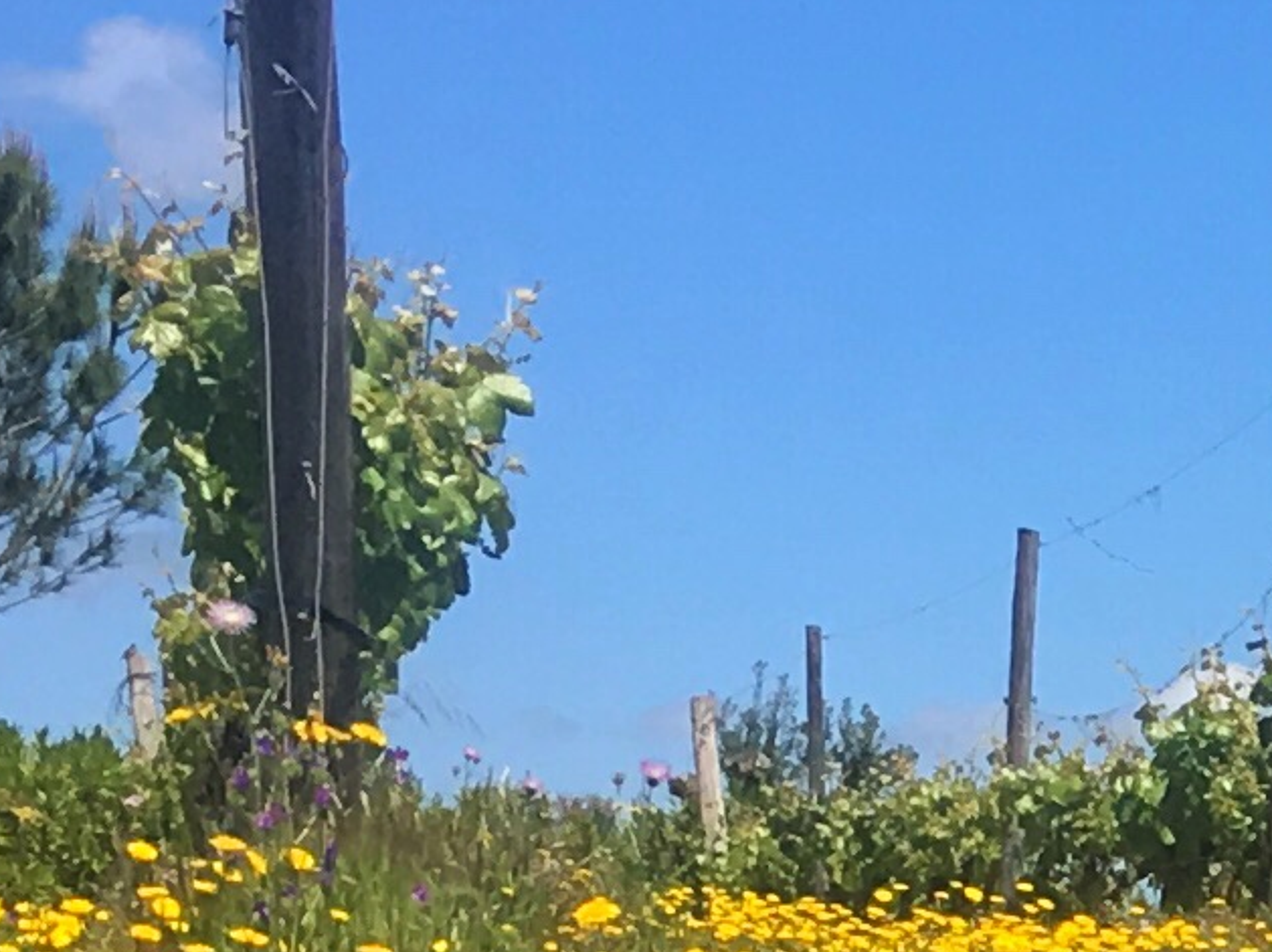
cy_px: 1950
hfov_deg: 9.4
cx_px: 3080
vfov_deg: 7.6
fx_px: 6831
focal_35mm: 186
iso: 25
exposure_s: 1/1508
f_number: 2.2
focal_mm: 4.15
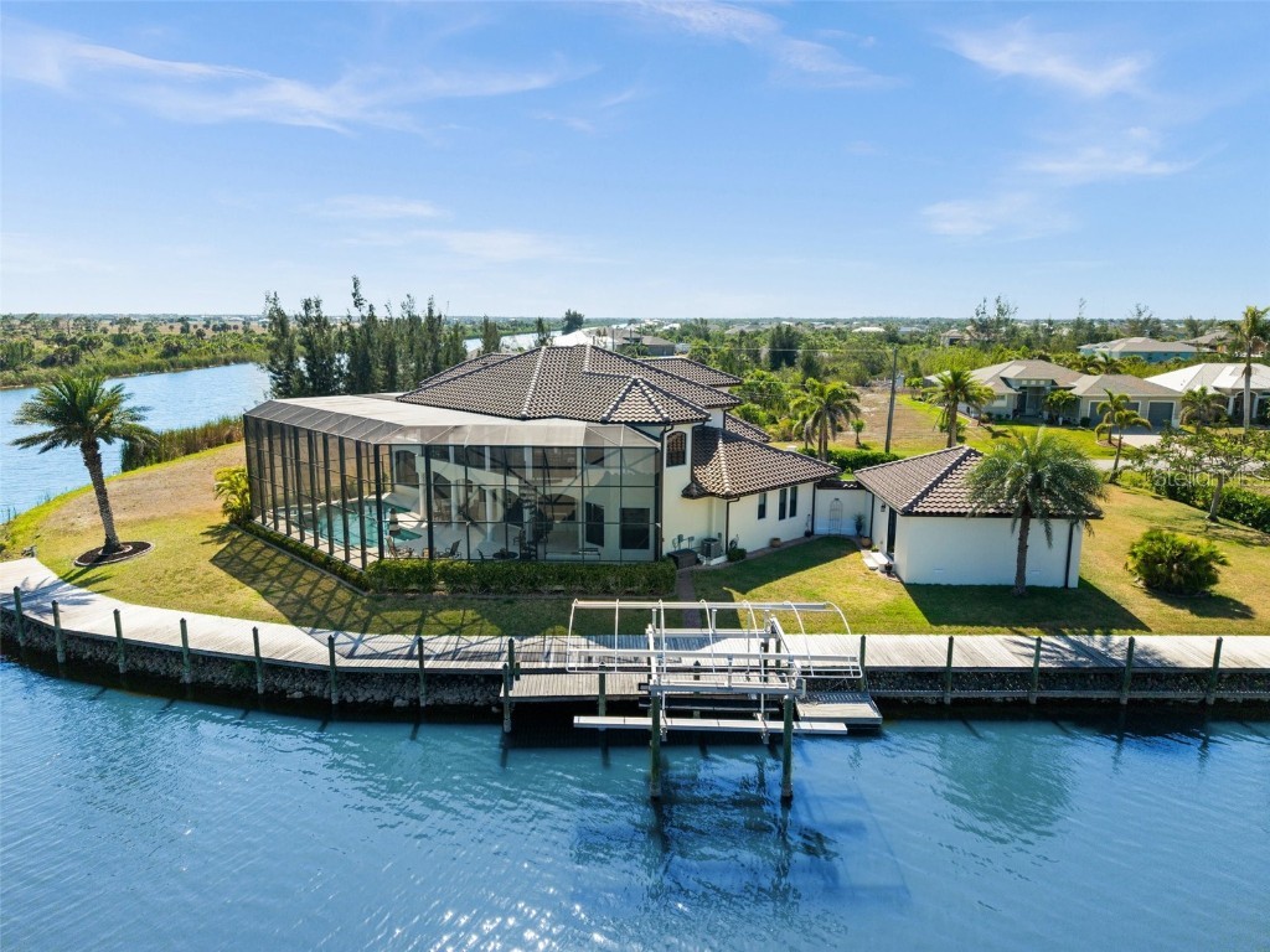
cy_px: 476
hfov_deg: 71.6
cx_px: 635
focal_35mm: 24
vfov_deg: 56.8
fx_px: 881
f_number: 1.8
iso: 290
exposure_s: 1/800
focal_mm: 8.67
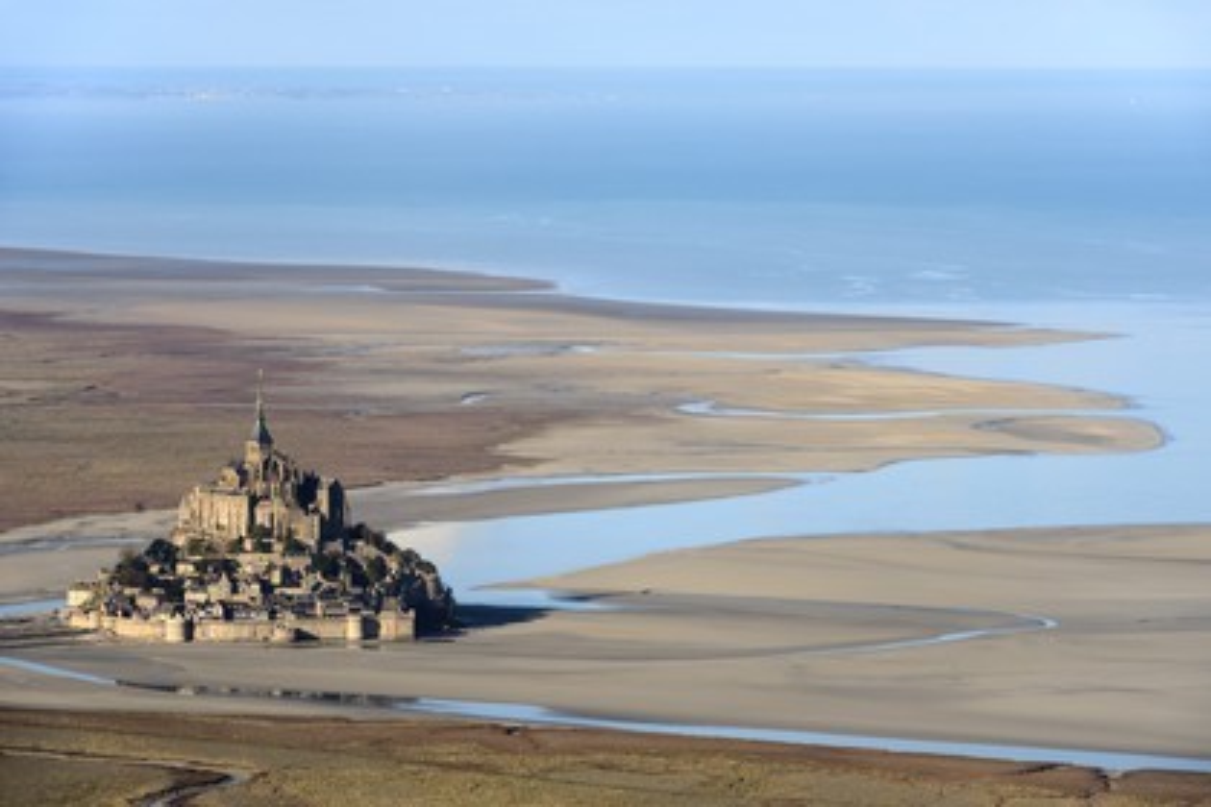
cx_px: 606
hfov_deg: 10.3
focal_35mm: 200
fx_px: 6727
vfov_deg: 6.9
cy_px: 404
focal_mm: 200
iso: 400
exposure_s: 1/1000
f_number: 11
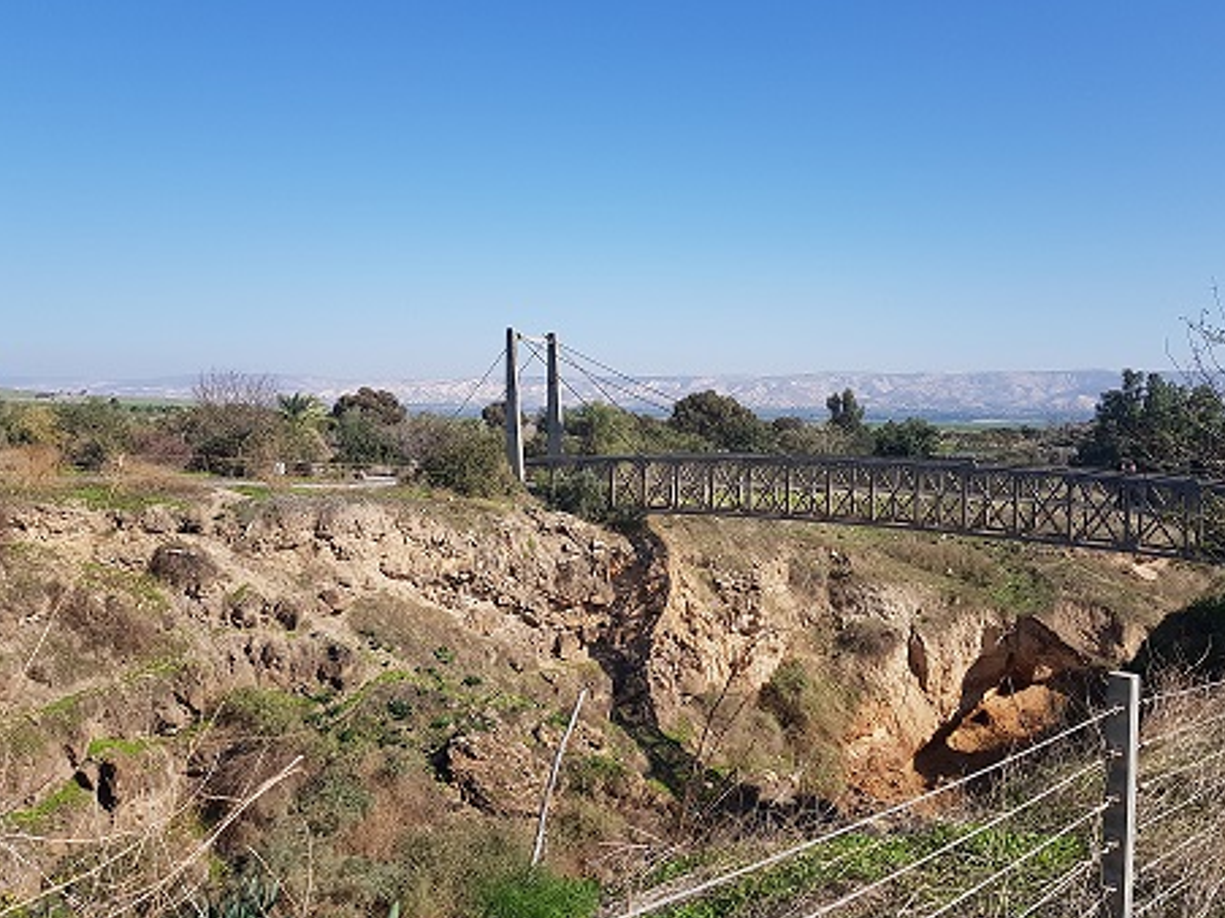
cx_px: 669
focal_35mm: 29
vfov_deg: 48.2
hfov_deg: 61.5
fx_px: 1026
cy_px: 463
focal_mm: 4.3
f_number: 1.7
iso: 40
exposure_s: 1/2136
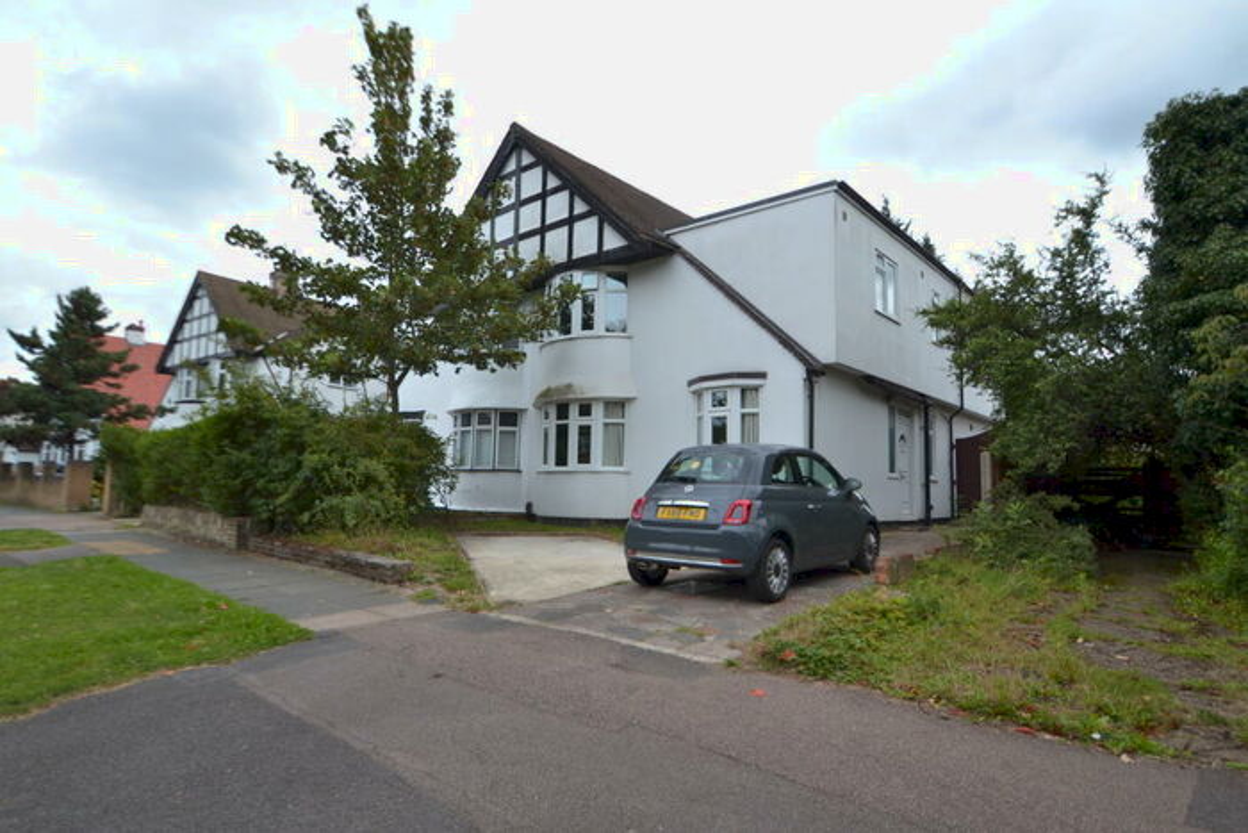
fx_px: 624
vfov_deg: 67.4
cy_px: 416
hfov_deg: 90.0
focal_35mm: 18
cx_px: 624
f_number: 4
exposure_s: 1/400
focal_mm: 12
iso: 100
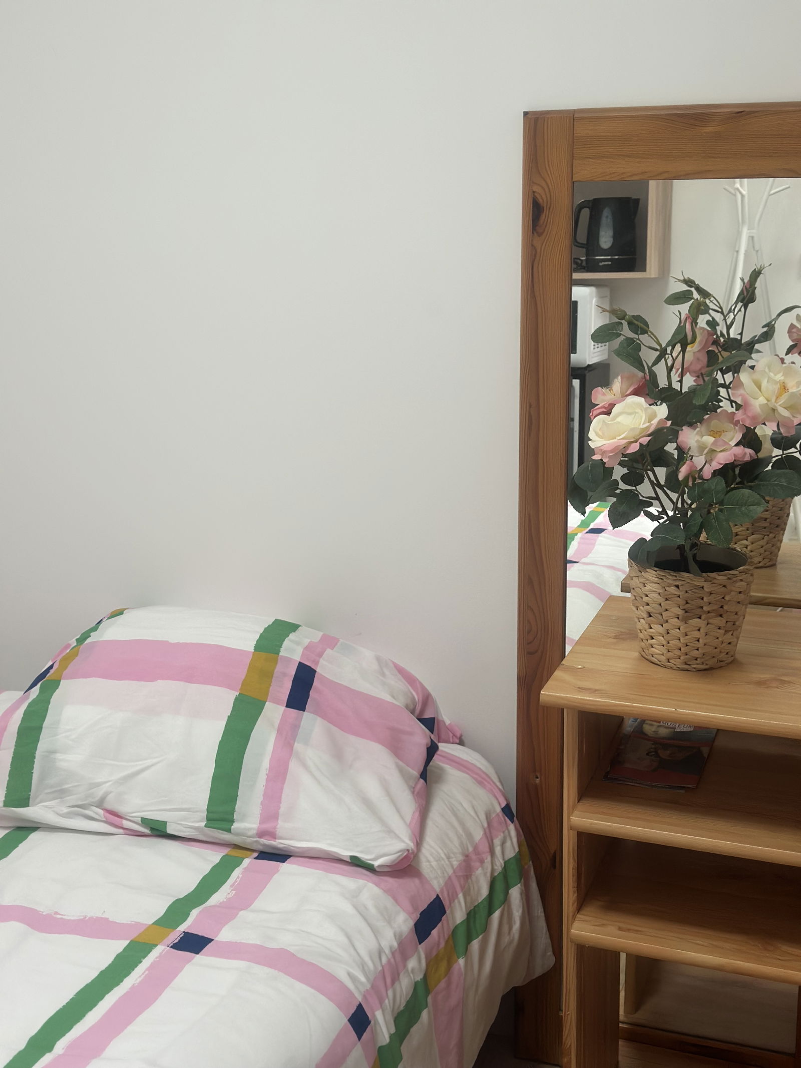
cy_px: 534
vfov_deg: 39.7
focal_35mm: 48
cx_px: 400
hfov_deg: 30.3
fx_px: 1481
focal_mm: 6.86
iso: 160
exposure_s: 1/60
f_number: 1.78
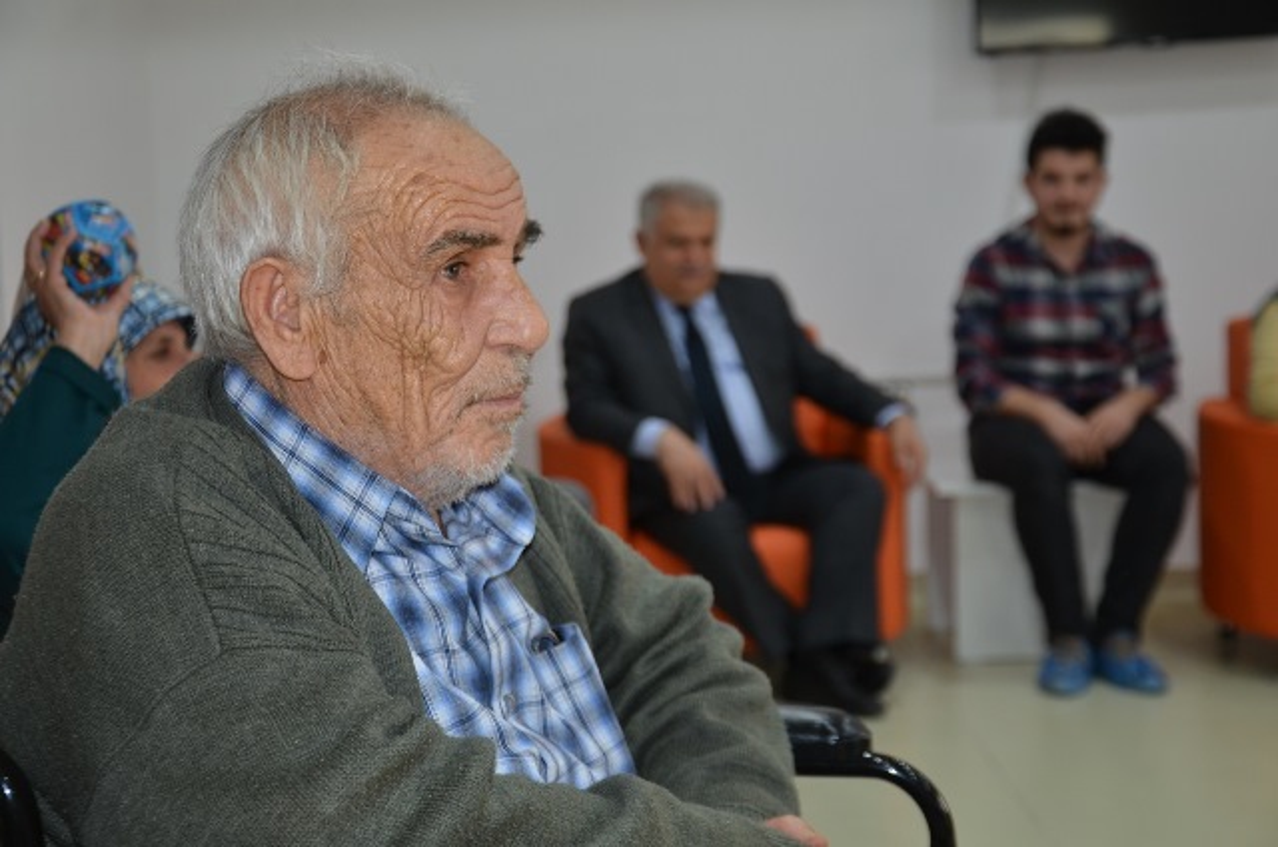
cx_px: 639
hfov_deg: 29.9
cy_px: 424
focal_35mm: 68
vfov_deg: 20.1
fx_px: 2391
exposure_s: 1/60
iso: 250
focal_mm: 45
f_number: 4.8
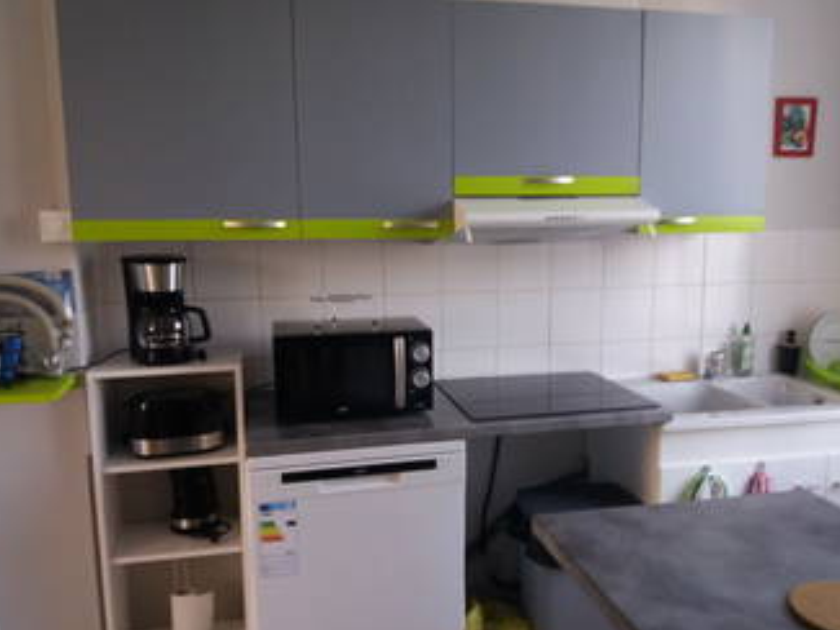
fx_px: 753
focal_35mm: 31
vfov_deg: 45.4
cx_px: 445
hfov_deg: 58.3
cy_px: 346
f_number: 1.9
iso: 160
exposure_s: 1/20
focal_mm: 3.7
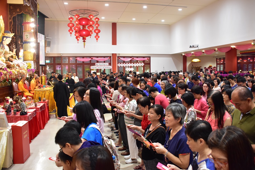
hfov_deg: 65.5
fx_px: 198
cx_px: 131
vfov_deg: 46.4
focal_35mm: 28
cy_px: 82
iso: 1600
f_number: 4
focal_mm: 18
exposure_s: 1/80
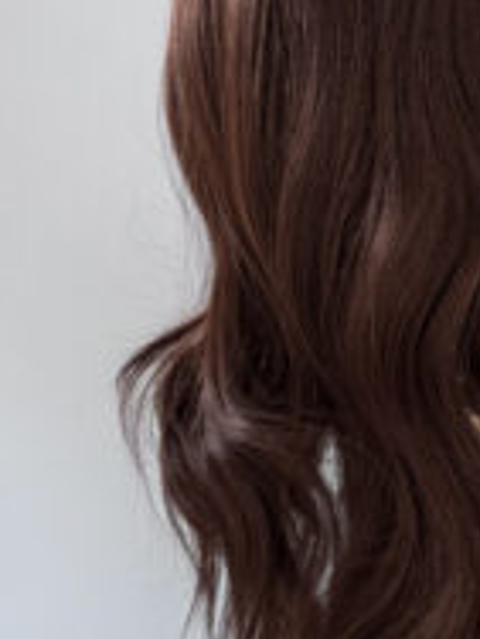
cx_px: 473
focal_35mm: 51
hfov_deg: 27.1
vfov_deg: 37.4
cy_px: 269
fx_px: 943
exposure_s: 1/60
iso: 500
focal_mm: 6.76
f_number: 1.78
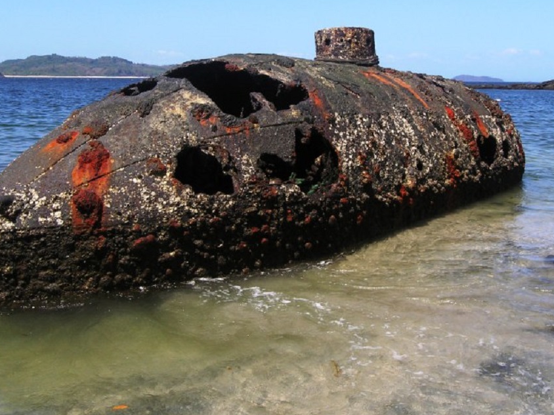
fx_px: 656
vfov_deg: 34.9
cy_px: 155
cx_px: 293
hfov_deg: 45.8
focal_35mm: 41
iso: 50
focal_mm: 6.5
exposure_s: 1/195
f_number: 5.9
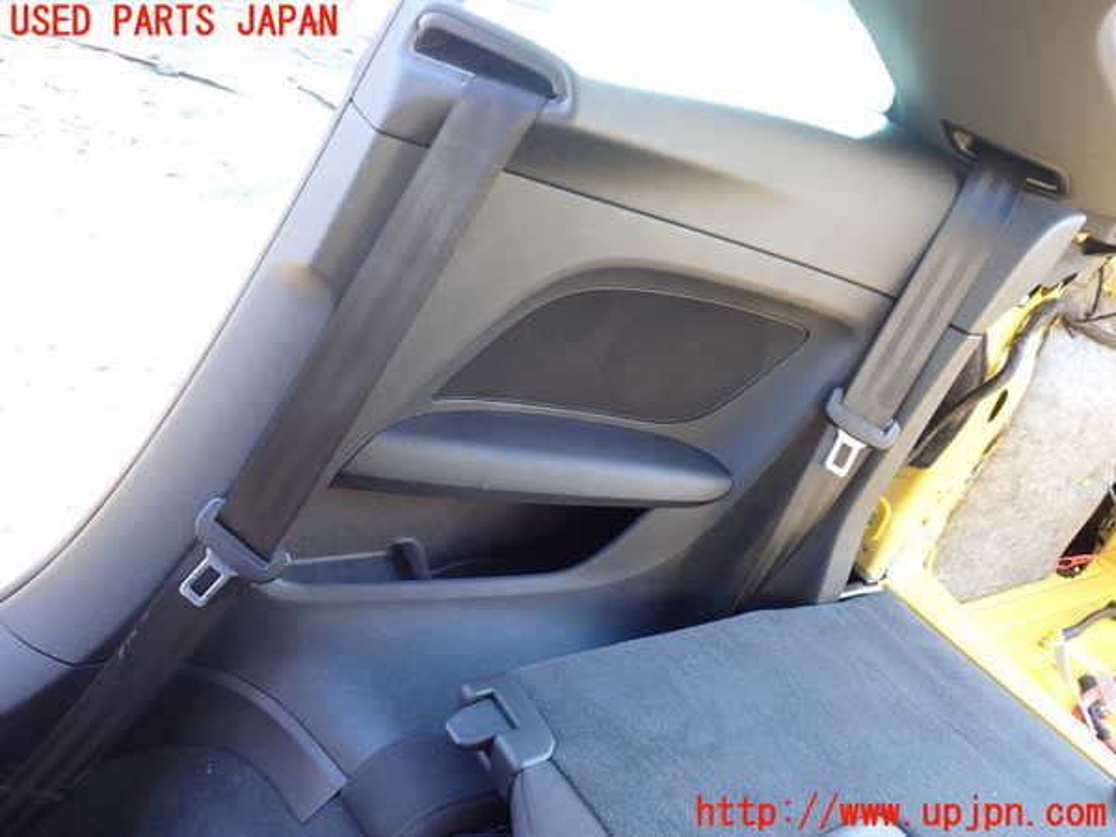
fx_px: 967
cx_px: 558
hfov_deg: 60.0
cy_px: 418
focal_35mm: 30
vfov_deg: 46.8
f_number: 2.3
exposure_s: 1/60
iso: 200
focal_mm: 5.4
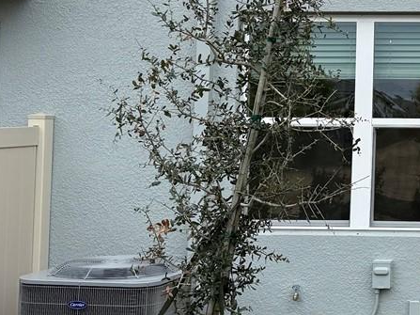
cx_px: 537
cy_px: 38
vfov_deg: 16.9
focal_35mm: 86
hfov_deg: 20.8
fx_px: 1043
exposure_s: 1/1553
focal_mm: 6.76
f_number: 1.78
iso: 80
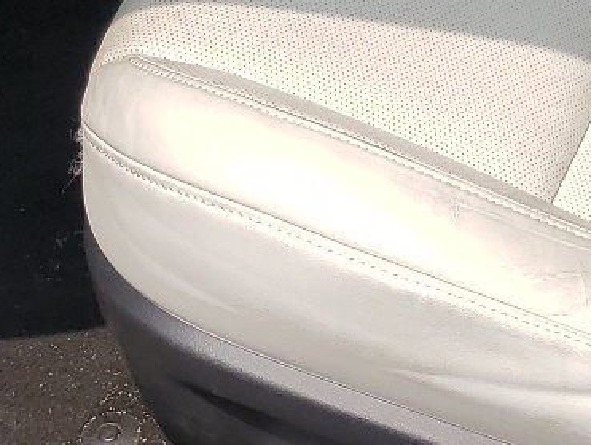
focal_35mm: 112
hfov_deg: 17.3
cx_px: 550
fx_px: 1914
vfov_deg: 12.3
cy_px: -319
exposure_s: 1/1667
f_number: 1.5
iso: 50
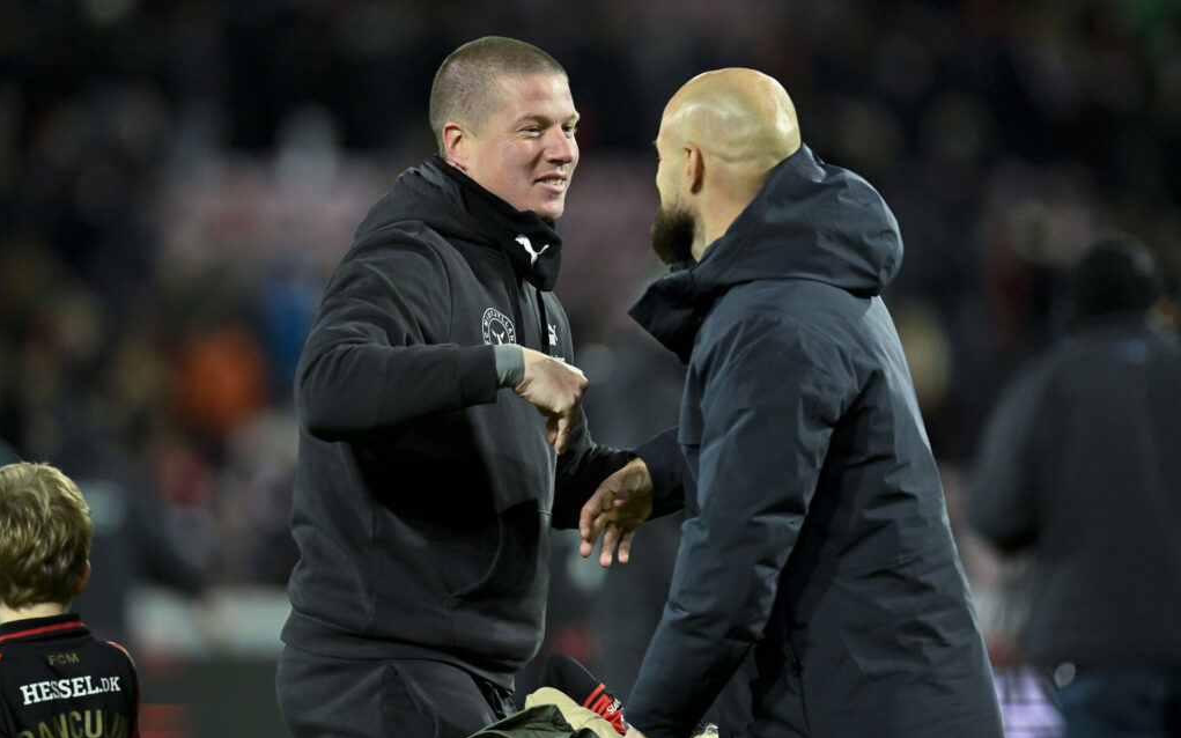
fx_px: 13163
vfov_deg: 3.2
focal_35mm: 409
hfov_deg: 5.1
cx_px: 590
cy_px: 358
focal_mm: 400
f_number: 4
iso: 2000
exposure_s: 1/2000
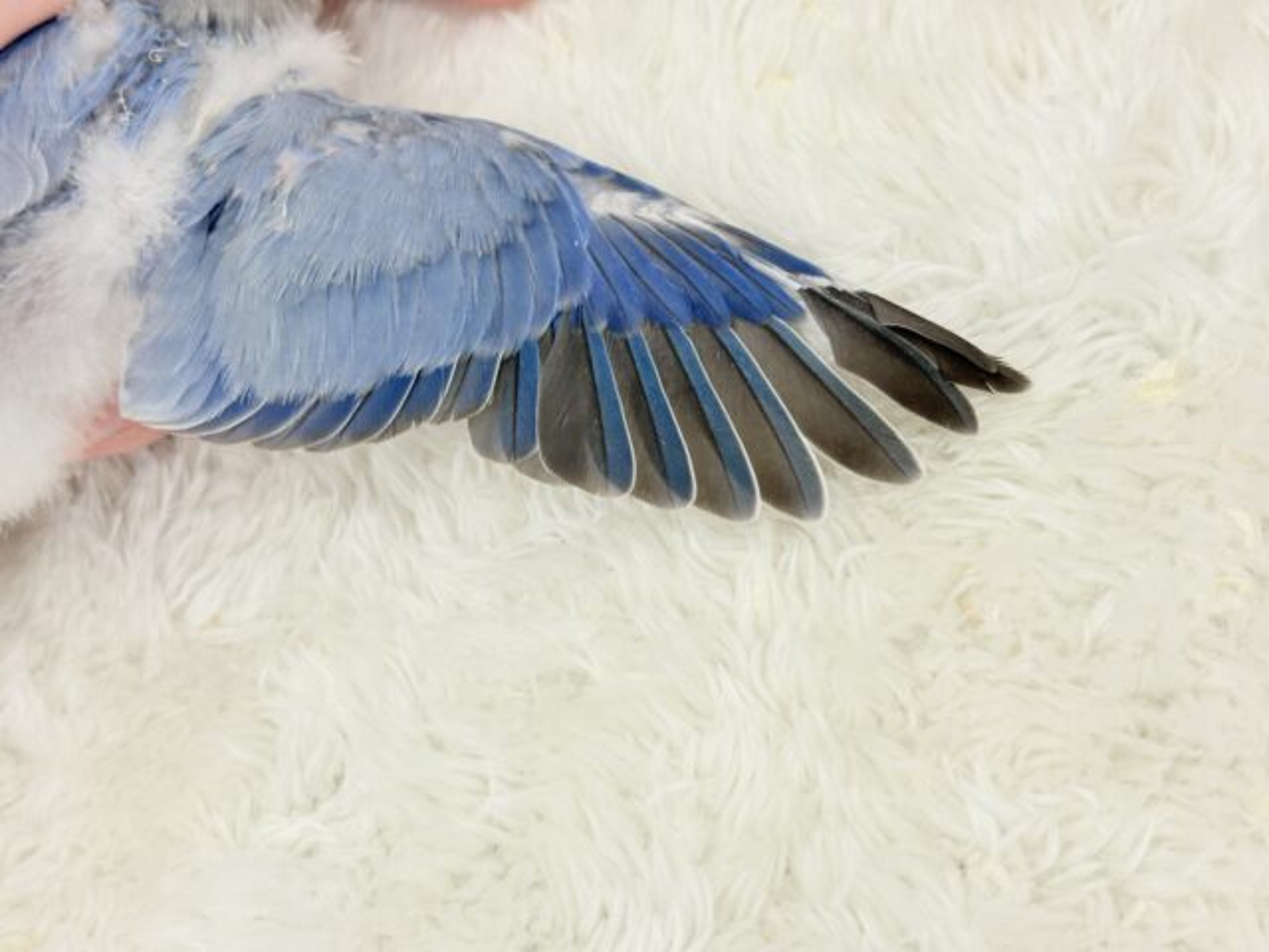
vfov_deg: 28.0
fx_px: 1906
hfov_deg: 36.8
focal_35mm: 52
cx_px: 634
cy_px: 476
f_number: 1.6
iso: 40
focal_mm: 5.96
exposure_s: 1/50
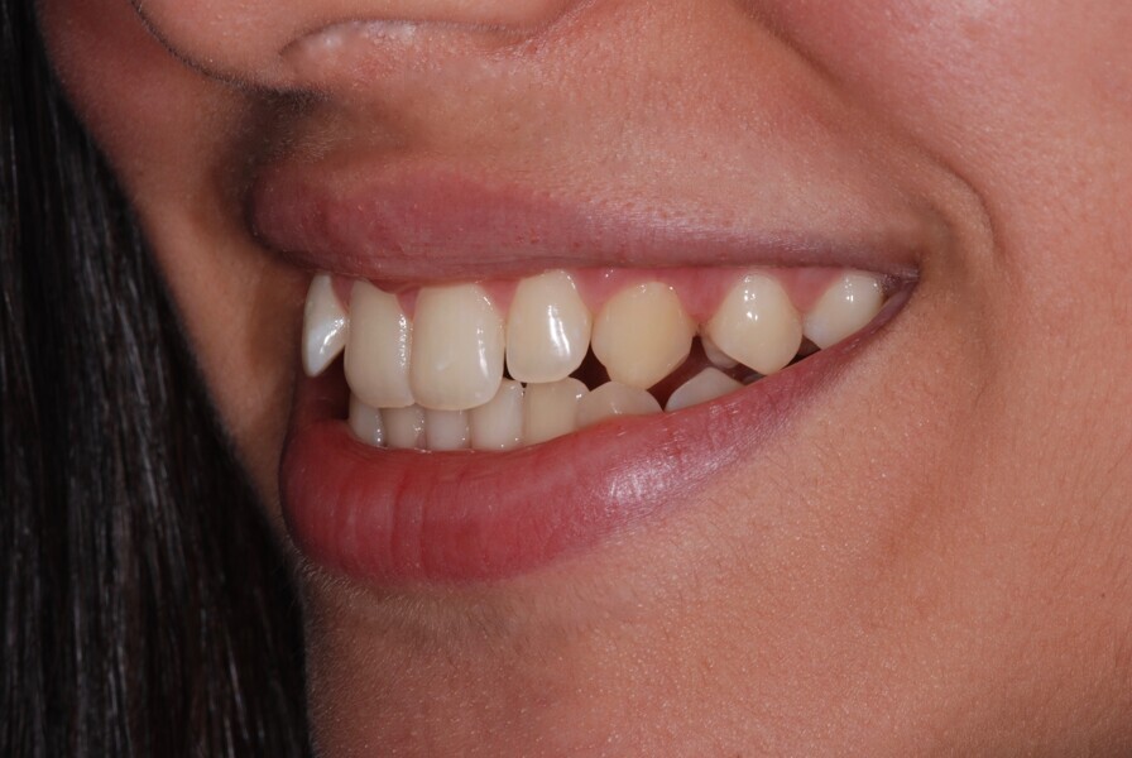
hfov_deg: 13.0
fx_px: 4959
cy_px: 379
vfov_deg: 8.7
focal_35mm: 158
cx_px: 566
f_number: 22
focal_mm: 105
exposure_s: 1/125
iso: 100
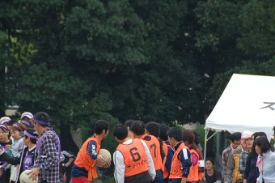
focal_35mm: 565
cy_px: 159
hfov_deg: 3.7
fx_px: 4312
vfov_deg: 2.4
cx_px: 159
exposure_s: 1/500
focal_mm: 200
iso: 450
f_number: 5.6
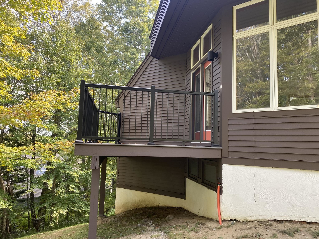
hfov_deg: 67.3
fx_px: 240
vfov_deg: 53.1
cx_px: 160
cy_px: 120
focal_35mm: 26
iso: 50
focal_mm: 4.25
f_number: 1.8
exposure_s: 1/122
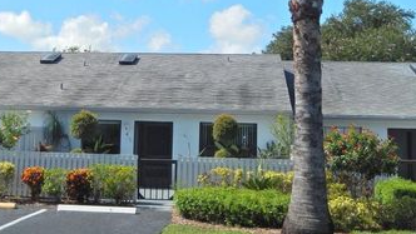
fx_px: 651
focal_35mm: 59
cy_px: 18
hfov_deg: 35.4
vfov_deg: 20.0
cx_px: 174
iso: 125
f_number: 4
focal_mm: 6.5
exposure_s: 1/1000
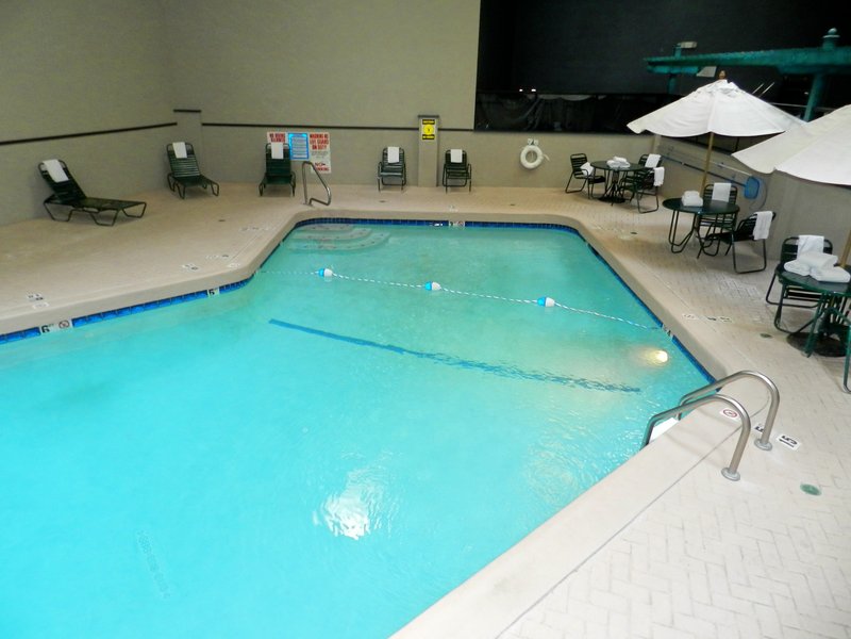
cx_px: 426
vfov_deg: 58.9
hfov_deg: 73.9
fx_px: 565
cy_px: 320
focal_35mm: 23
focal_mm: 4
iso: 400
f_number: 3.4
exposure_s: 1/25
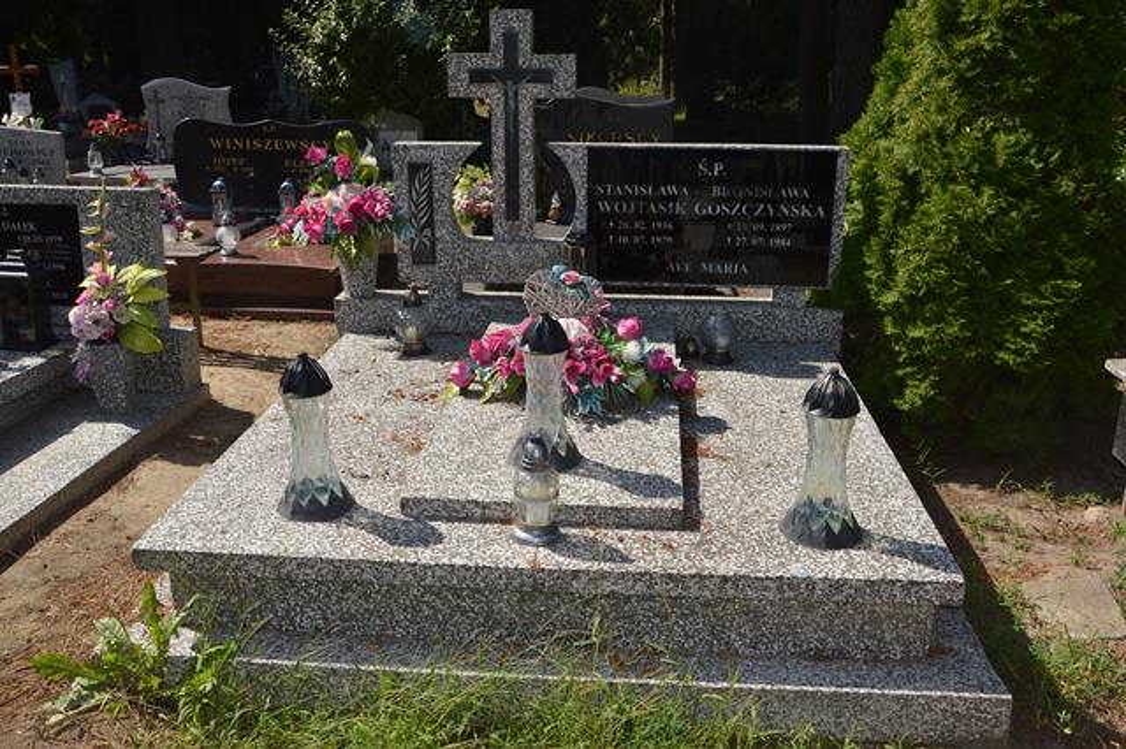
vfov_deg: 41.7
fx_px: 985
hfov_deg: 59.5
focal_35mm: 32
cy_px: 374
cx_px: 563
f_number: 10
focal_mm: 21
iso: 100
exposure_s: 1/200
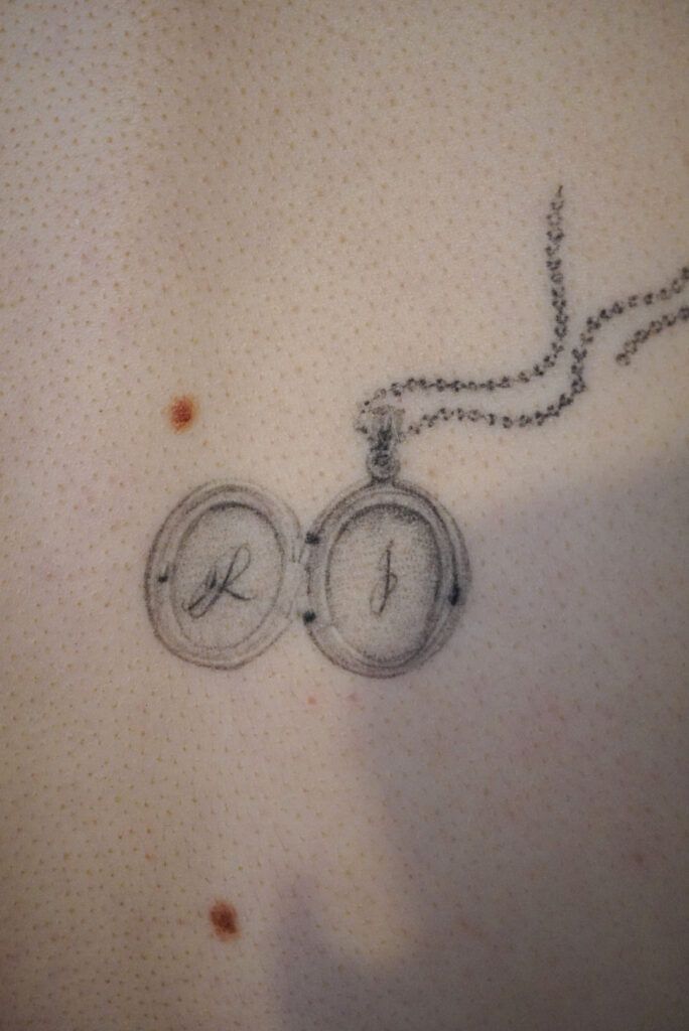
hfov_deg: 29.9
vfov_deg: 43.6
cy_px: 516
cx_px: 344
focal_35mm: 45
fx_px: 1290
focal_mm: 30
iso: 3200
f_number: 3.5
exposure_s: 1/160
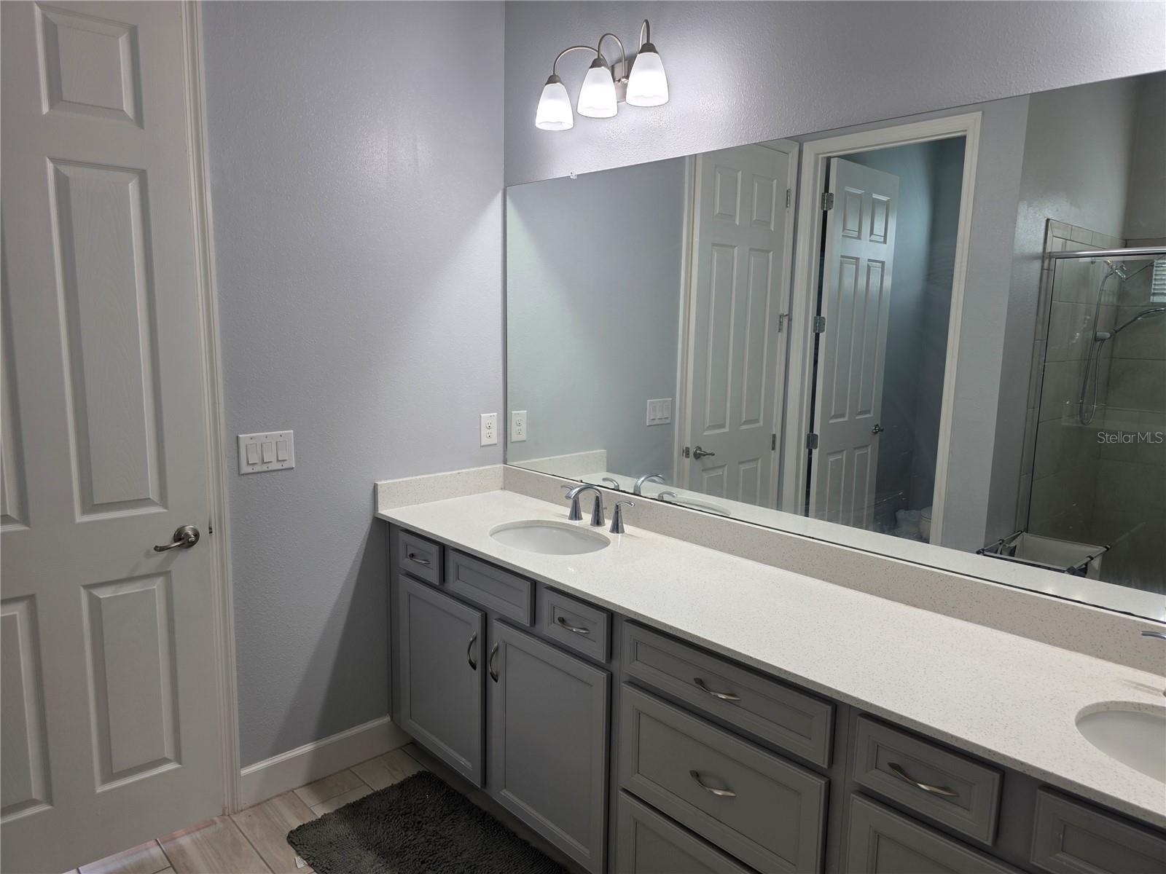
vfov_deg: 58.9
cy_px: 437
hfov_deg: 73.9
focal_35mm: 23
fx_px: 775
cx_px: 583
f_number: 1.7
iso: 64
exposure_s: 1/120
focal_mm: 6.3
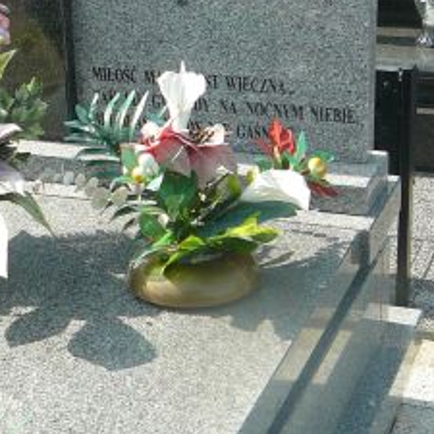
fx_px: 1248
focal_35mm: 88
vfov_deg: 19.7
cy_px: 206
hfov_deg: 19.5
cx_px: 73
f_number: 2.8
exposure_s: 1/500
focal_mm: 5.2
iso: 80
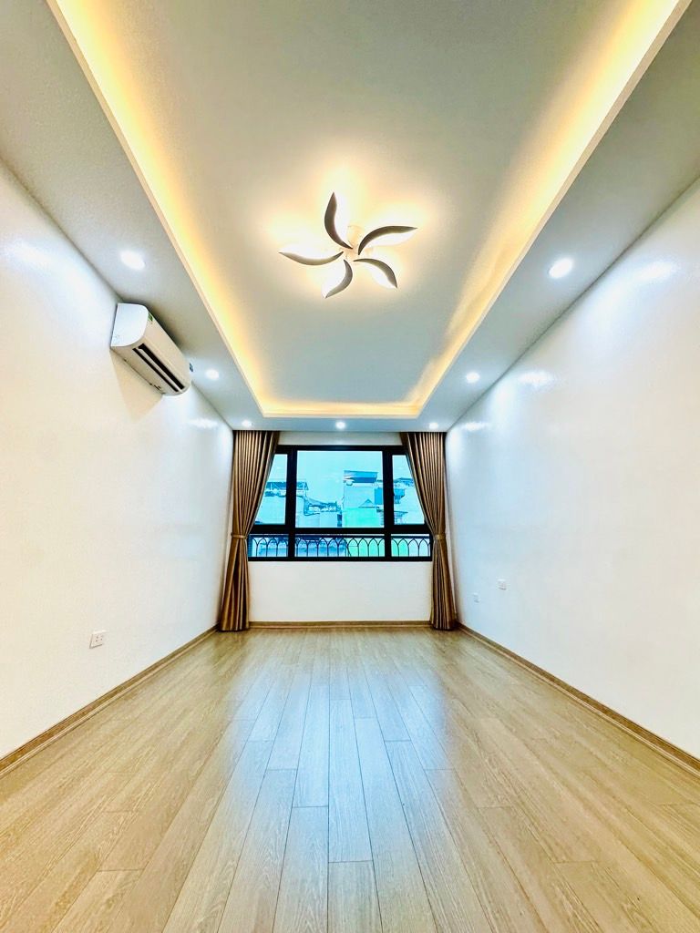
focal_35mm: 14
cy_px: 466
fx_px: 377
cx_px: 350
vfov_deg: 102.1
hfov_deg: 85.7
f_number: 2.2
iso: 64
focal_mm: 2.22
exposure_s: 1/100
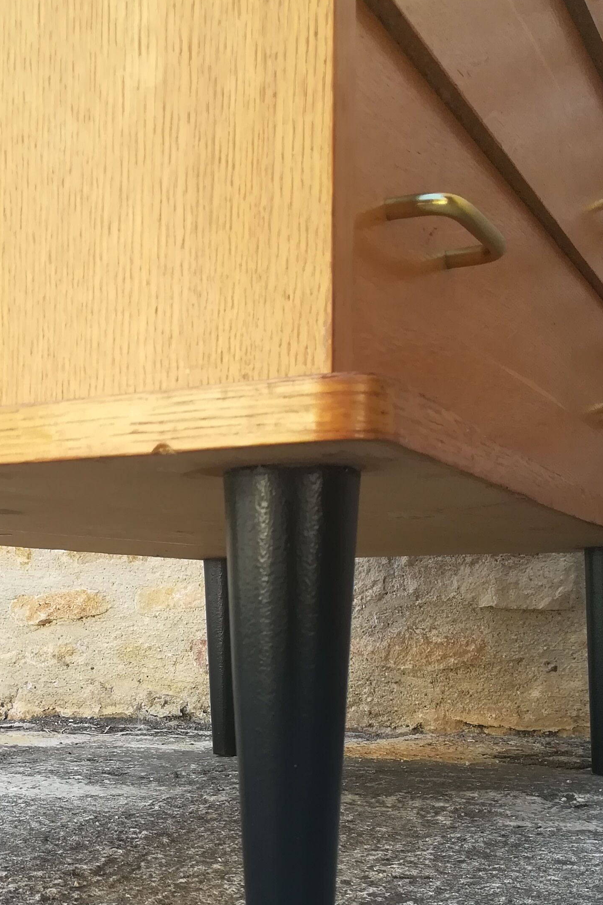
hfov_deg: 26.6
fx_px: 1256
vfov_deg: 38.2
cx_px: 140
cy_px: 716
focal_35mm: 50
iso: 80
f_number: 2.2
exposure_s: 1/100
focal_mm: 3.83
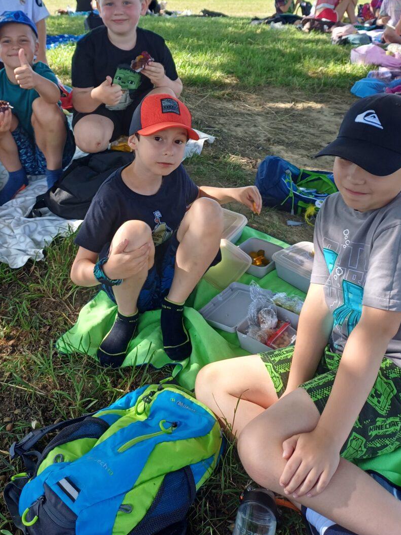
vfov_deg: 47.5
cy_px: 148
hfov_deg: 37.3
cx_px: 134
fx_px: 587
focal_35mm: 38
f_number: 1.8
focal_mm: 4.65
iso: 50
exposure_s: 1/202
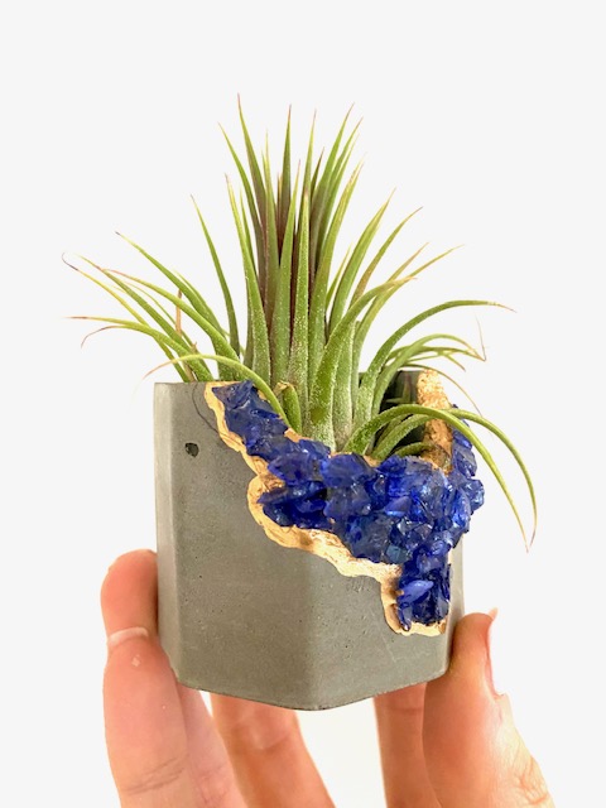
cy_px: 404
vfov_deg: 67.3
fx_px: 607
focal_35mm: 26
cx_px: 303
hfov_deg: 53.1
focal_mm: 4.25
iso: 400
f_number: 1.8
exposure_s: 1/60
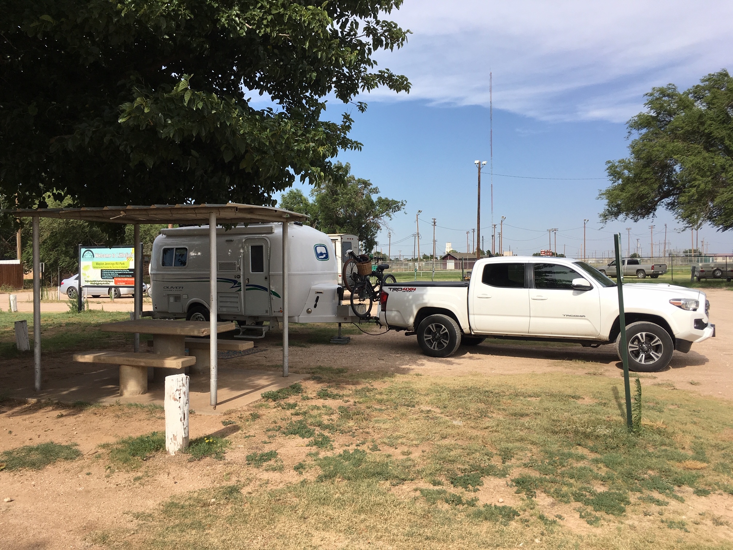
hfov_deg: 61.7
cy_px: 275
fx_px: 614
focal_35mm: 29
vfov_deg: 48.2
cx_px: 366
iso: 25
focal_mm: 4.15
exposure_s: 1/1479
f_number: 2.2
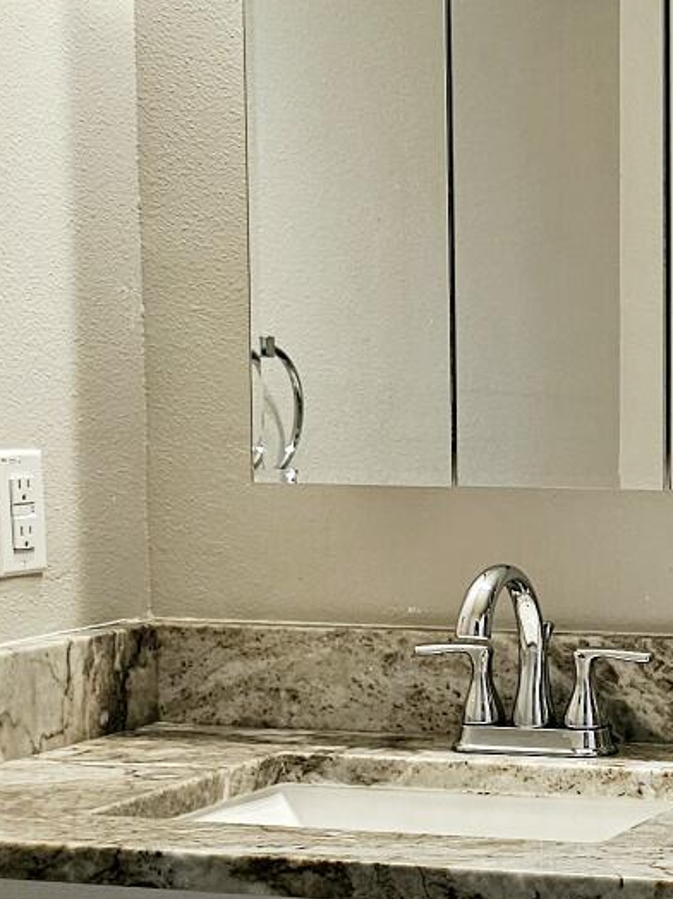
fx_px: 2282
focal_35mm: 88
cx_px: 814
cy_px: 688
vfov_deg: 22.0
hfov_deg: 16.1
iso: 160
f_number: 1.7
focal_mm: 6.3
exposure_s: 1/120
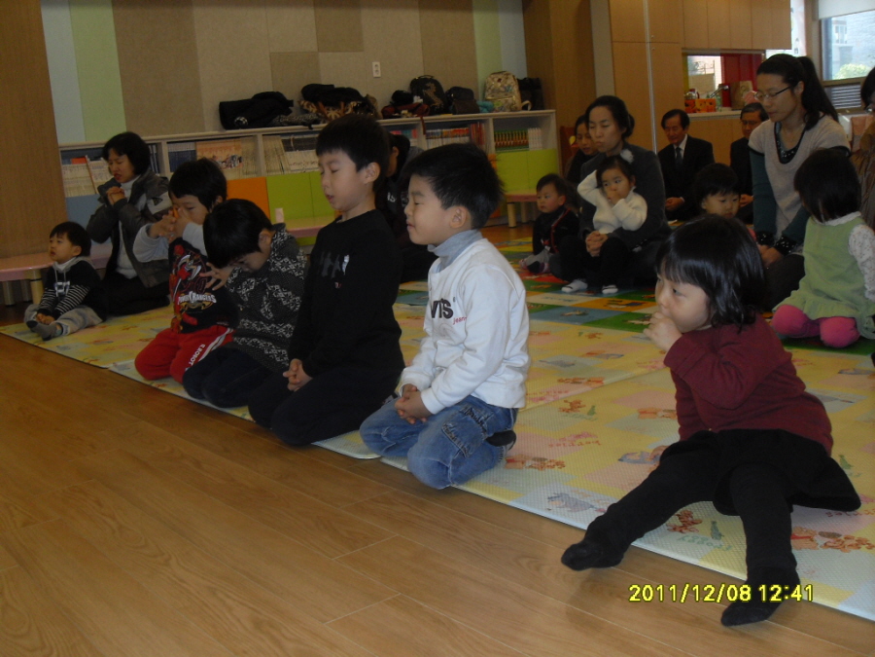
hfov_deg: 50.1
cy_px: 328
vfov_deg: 38.7
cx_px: 438
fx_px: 935
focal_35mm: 37
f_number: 2.8
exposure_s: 1/45
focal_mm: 6.3
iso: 100
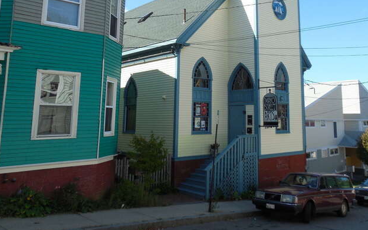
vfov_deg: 36.4
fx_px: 341
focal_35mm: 34
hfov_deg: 56.2
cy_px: 56
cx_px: 224
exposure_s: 1/800
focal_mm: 4.5
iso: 125
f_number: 3.3
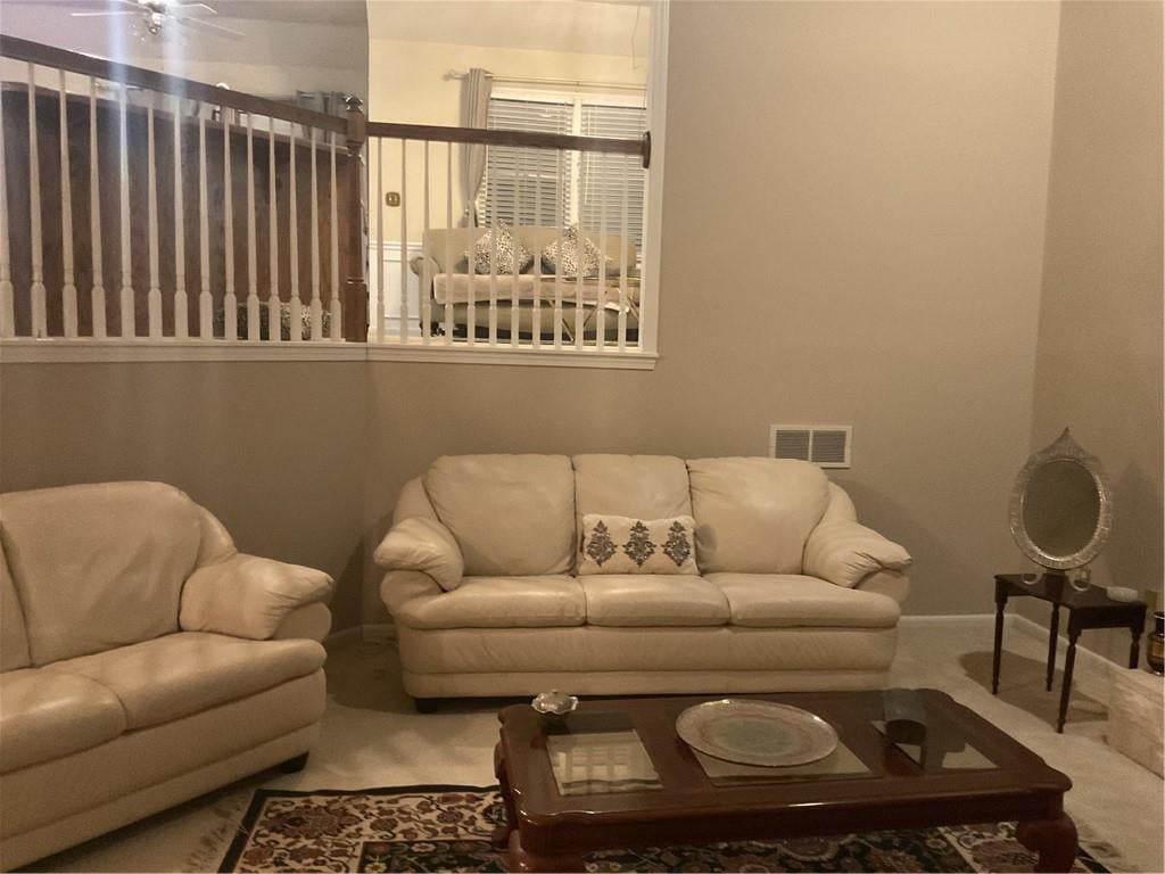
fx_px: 976
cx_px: 582
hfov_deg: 61.7
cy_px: 437
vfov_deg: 48.2
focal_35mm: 29
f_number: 1.8
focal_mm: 3
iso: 500
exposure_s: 1/30
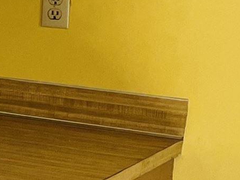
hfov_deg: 8.6
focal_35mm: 177
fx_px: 1227
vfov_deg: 8.4
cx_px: -559
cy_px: 11
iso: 125
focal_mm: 4.2
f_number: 1.6
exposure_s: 1/119
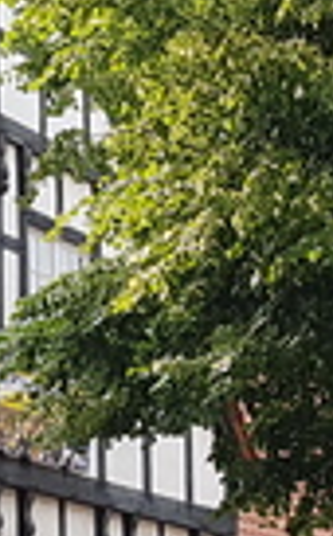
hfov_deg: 11.9
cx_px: 78
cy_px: 366
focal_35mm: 109
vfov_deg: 19.1
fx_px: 1591
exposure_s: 1/482
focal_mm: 4.2
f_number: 1.7
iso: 40
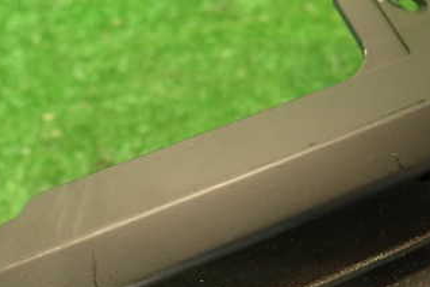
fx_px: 585
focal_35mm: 49
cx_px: 264
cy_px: 207
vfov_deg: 27.2
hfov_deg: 40.1
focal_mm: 4.5
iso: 320
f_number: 2
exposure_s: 1/30
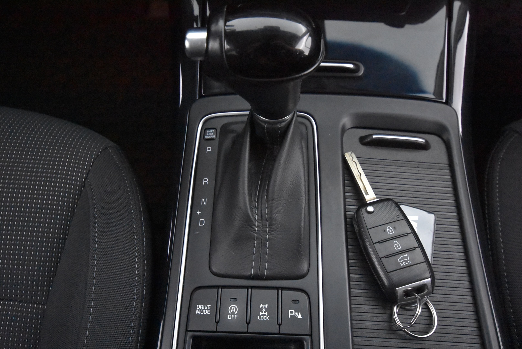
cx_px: 261
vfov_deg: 43.7
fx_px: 435
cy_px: 174
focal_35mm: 30
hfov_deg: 61.9
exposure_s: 1/40
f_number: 5.6
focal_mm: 20
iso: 12800
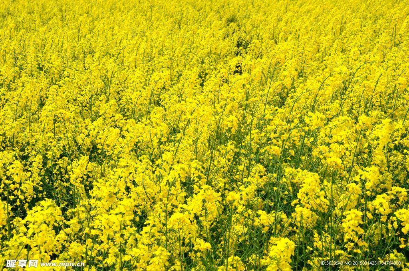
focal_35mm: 68
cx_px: 204
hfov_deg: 29.9
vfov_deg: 20.1
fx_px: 765
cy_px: 136
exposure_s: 1/1000
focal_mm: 45
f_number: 13
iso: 800
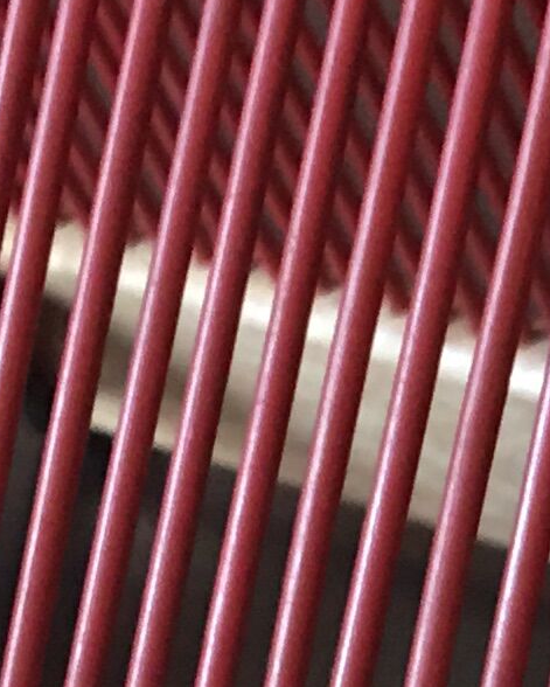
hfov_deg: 7.7
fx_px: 3944
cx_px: 980
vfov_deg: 9.9
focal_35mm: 194
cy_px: 672
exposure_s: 1/17
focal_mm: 4.15
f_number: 2.2
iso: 64
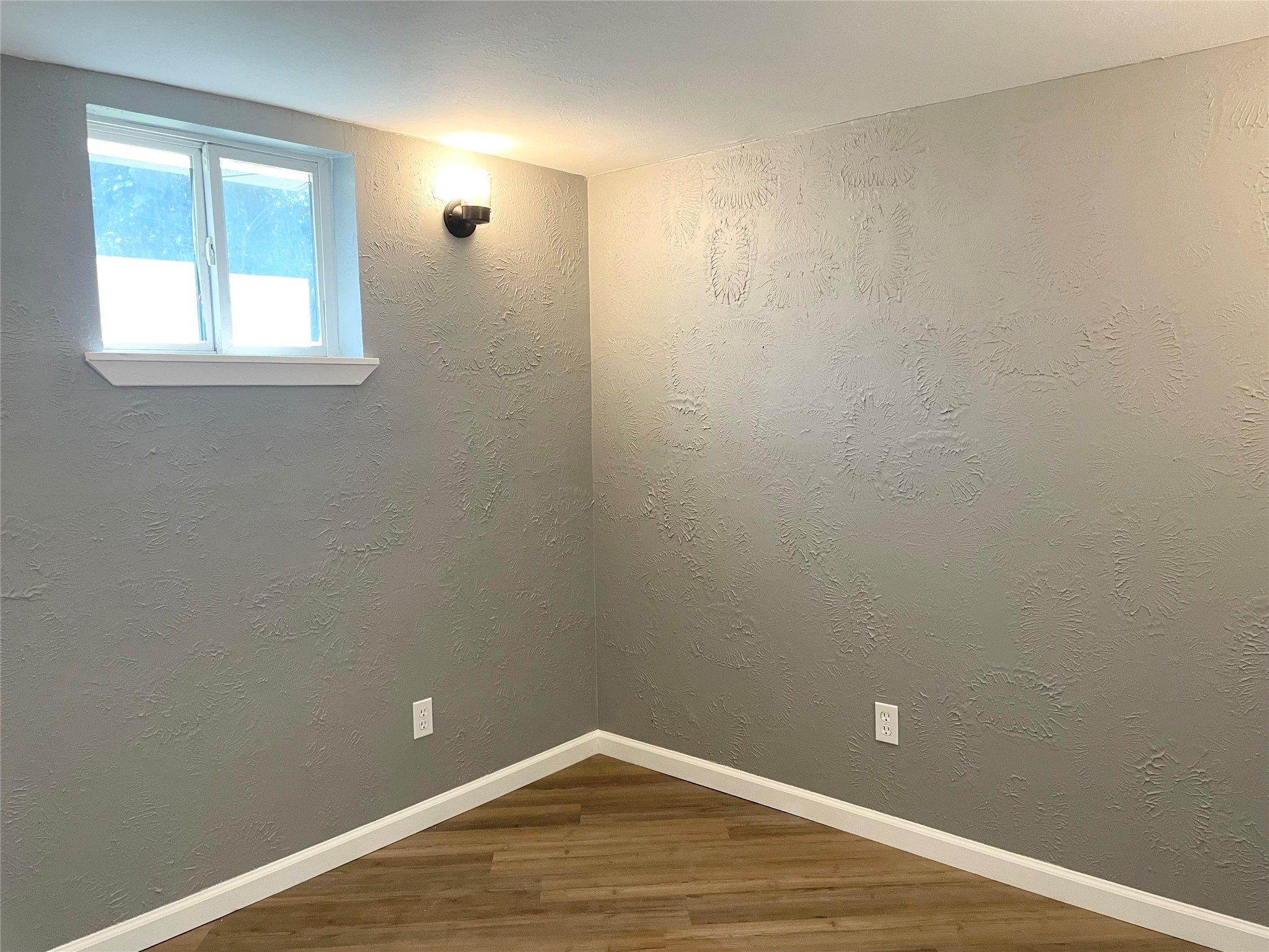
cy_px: 476
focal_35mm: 26
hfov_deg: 67.3
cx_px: 634
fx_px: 953
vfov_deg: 53.1
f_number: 1.6
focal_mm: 4.2
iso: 160
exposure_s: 1/60
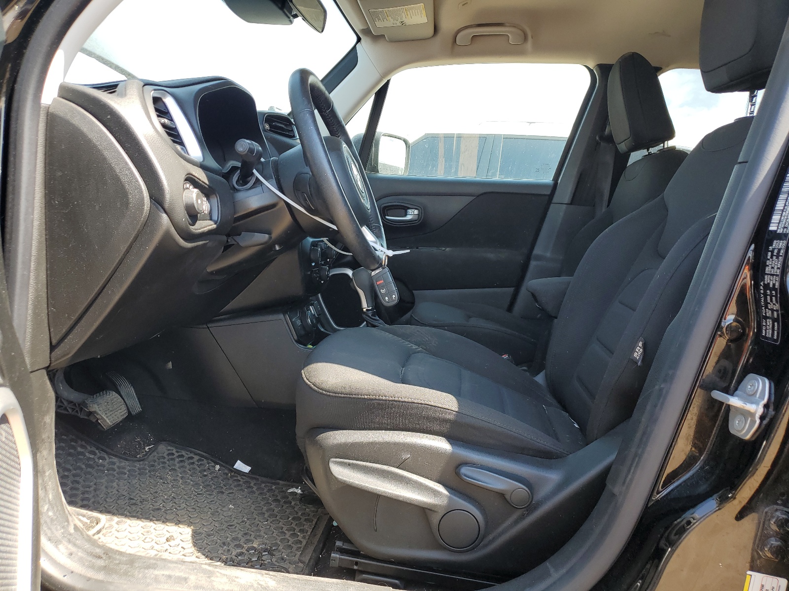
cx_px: 394
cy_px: 296
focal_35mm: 26
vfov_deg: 53.1
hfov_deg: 67.3
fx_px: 593
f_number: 1.5
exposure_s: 1/312
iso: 50
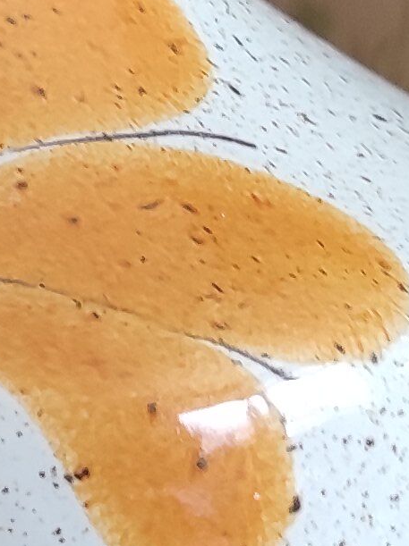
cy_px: 43
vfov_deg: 10.4
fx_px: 2998
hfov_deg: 7.6
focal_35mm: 190
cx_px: -291
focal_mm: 5.43
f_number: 1.89
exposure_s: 1/33
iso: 235
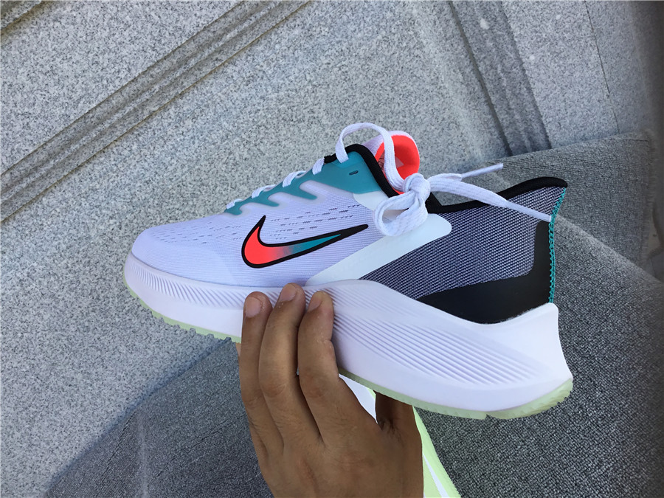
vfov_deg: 45.4
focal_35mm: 31
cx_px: 332
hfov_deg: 58.4
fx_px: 595
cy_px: 249
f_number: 2.4
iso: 25
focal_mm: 3.3
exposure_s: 1/291
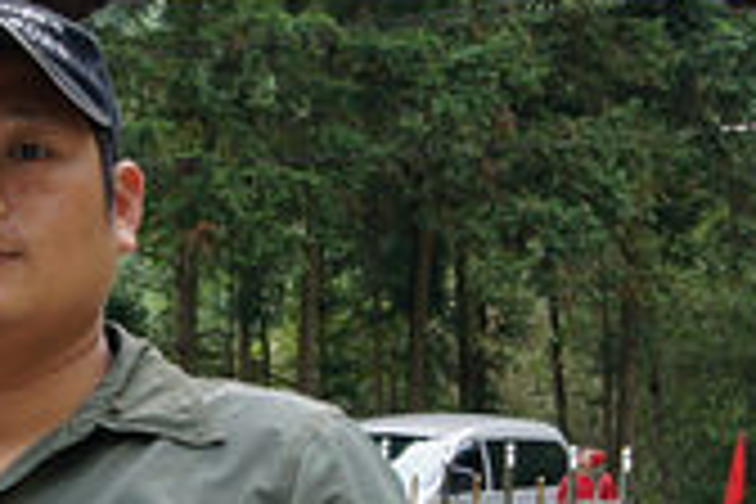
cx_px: 158
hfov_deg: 13.6
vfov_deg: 9.1
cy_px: 376
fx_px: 3150
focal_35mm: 150
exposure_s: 1/80
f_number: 6.3
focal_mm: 24
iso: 400
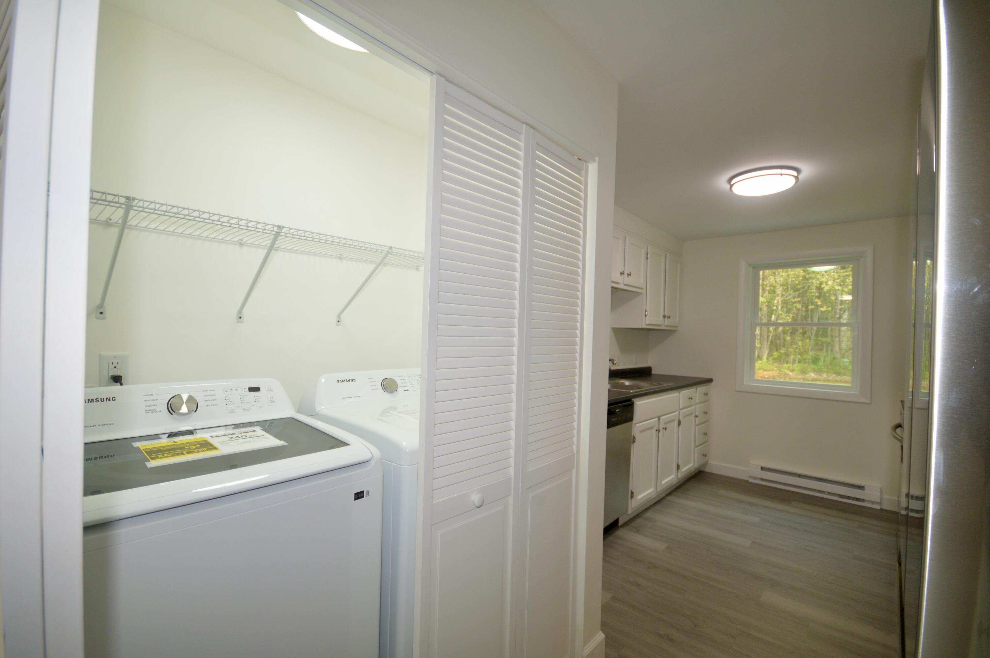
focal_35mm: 15
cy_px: 329
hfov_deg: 100.4
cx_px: 495
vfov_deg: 77.2
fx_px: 412
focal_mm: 10
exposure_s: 1/80
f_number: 4.5
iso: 400
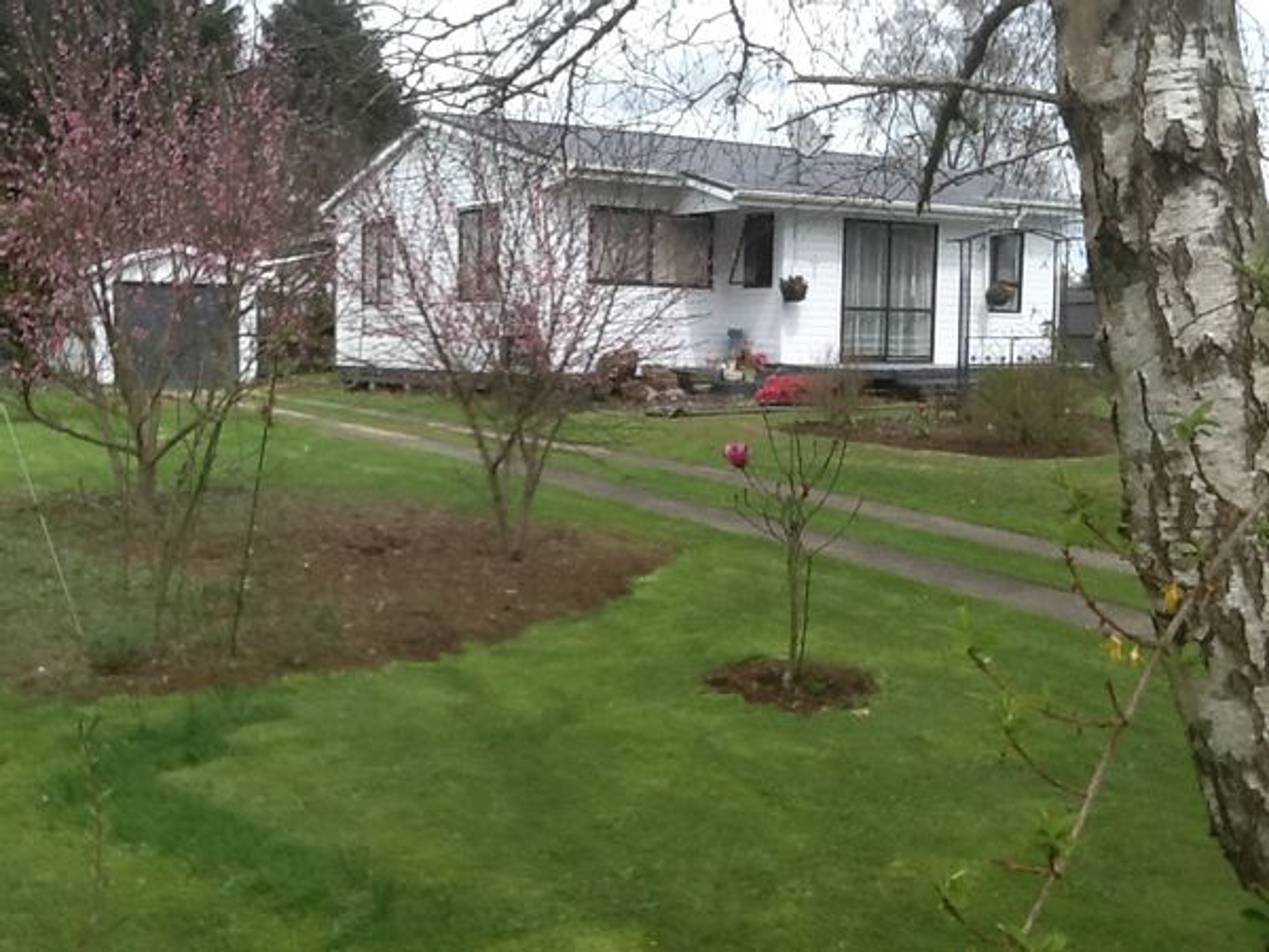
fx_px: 1613
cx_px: 634
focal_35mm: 44
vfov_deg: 32.9
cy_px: 476
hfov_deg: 42.9
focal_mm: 2.03
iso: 40
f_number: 2.4
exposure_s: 1/764
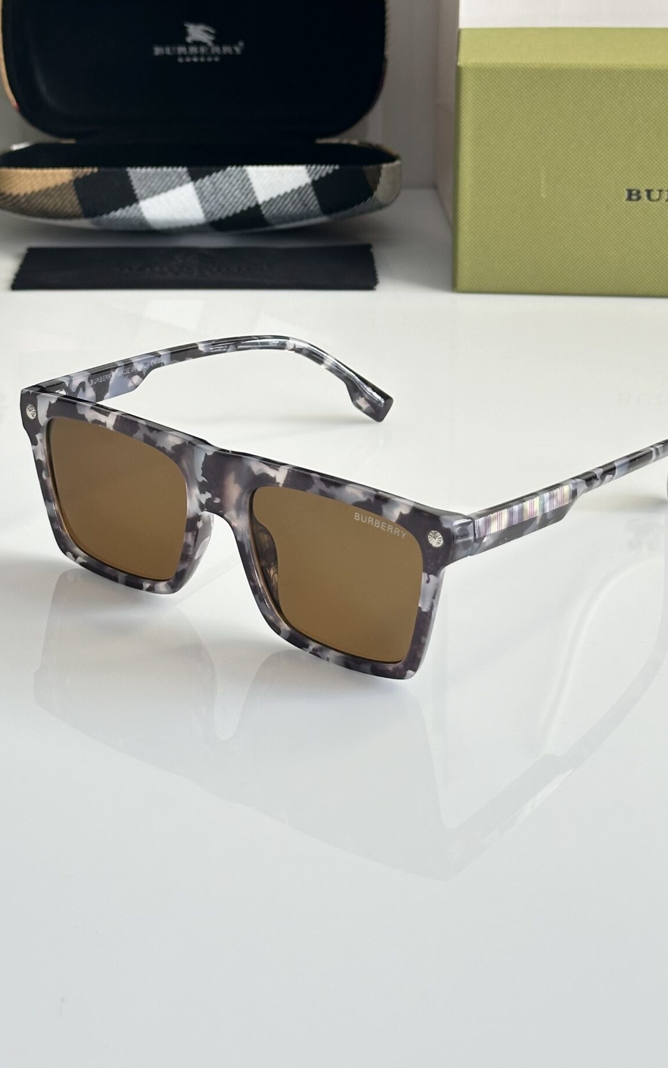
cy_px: 324
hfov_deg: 18.3
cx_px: 293
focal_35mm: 71
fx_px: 2068
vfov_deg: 28.7
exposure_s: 1/50
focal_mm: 6.86
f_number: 1.78
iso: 64
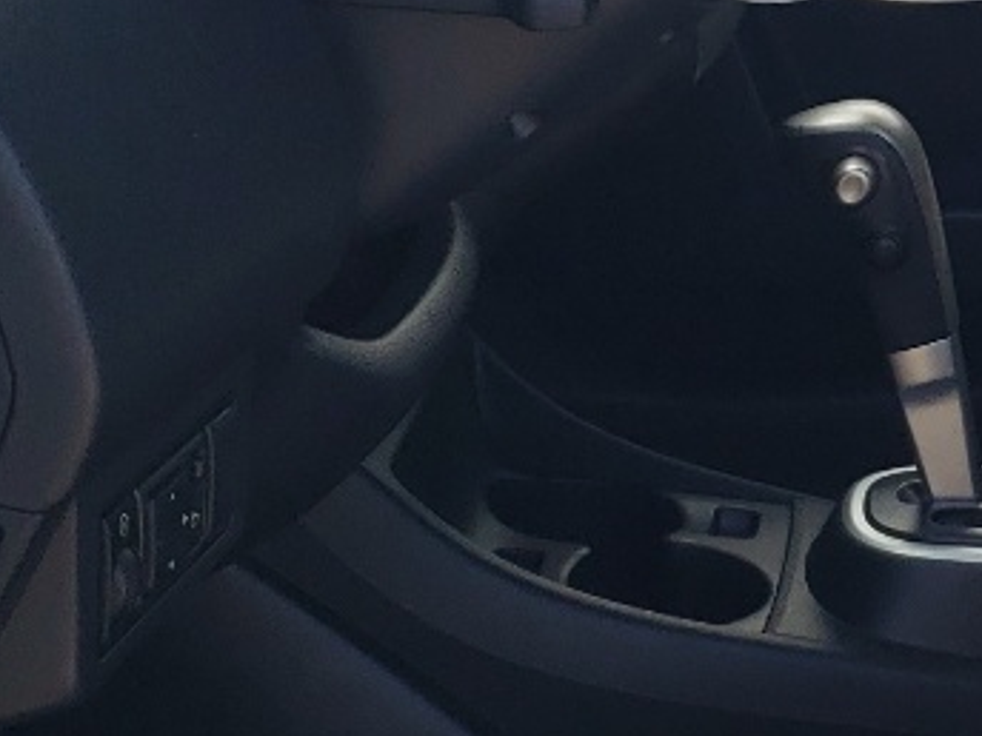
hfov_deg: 15.4
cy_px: 0
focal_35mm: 121
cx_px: 1336
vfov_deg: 12.1
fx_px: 3433
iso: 50
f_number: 1.5
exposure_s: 1/556
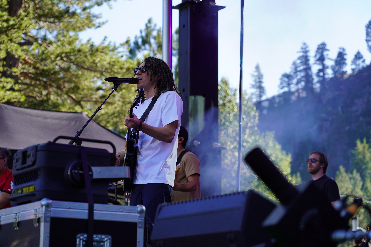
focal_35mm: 105
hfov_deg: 19.5
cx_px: 186
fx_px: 1082
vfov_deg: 13.0
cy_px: 124
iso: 100
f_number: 4.5
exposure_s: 1/200
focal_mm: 105
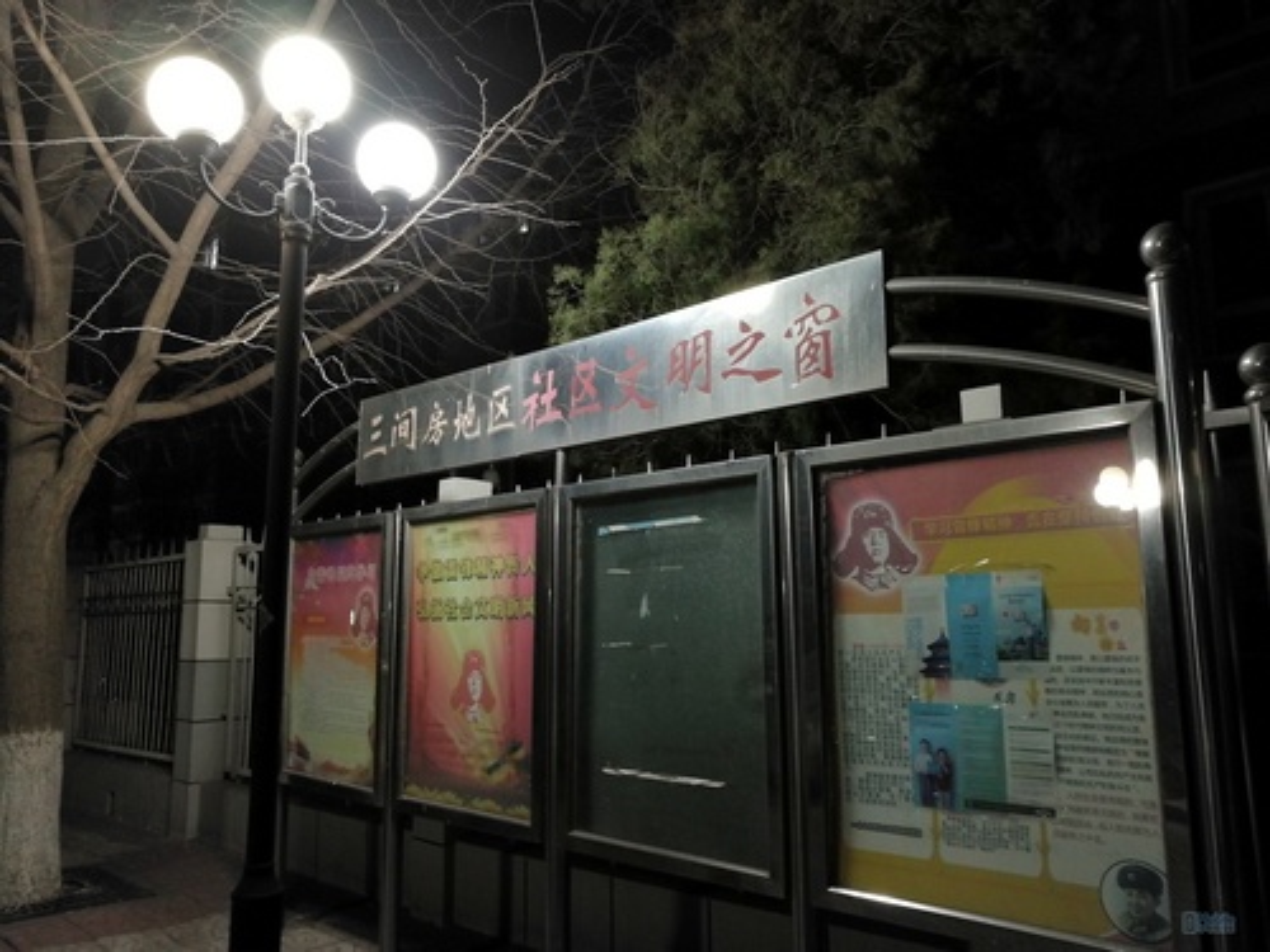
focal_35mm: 27
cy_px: 476
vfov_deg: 51.4
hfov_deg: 65.3
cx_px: 635
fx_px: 991
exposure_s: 1/16.7
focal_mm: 3.84
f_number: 2.2
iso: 1600
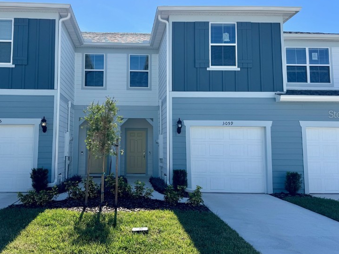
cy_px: 114
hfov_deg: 53.5
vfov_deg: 41.7
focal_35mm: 34
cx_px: 133
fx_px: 333
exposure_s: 1/4310
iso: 80
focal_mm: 6.76
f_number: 1.78
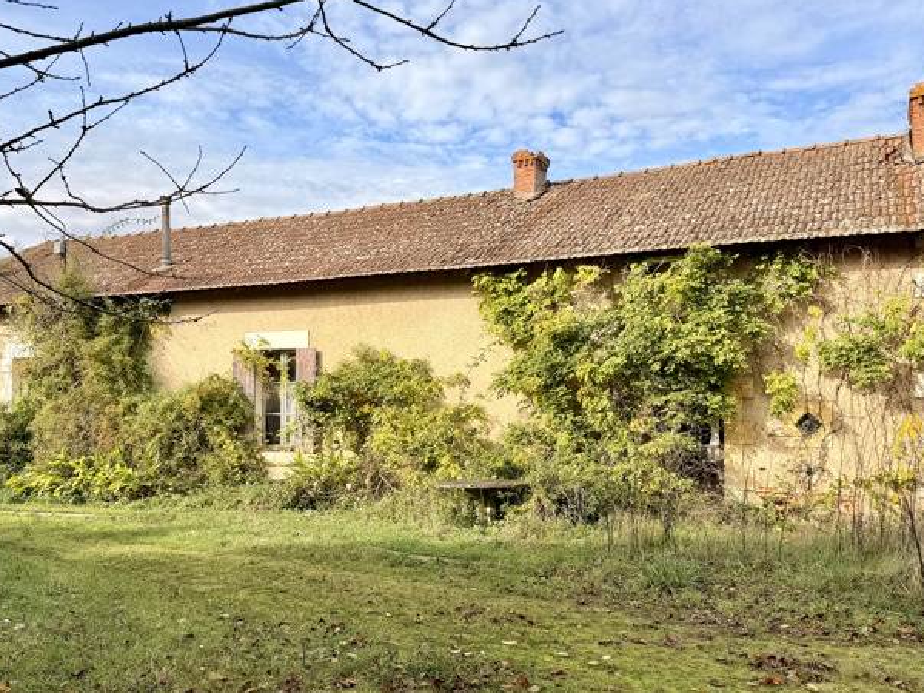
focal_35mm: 32
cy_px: 407
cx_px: 430
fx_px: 854
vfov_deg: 44.0
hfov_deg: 56.8
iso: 80
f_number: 1.78
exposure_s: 1/2169
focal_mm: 6.76
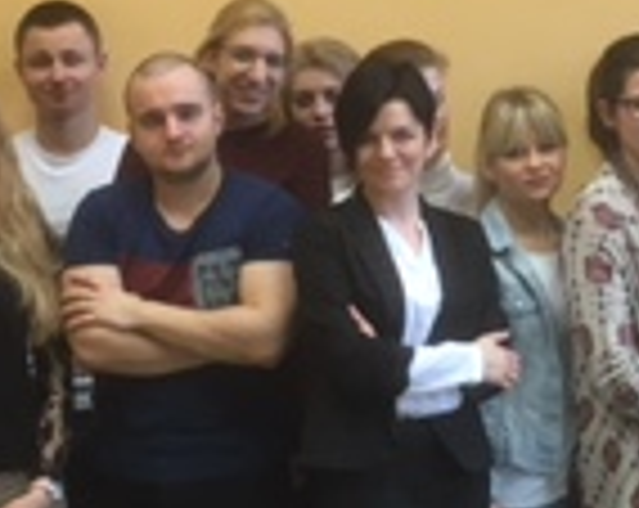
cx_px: 526
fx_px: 2416
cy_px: 265
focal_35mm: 128
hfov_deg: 15.0
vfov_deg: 12.0
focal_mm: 4.15
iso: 64
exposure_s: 1/33
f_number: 2.2
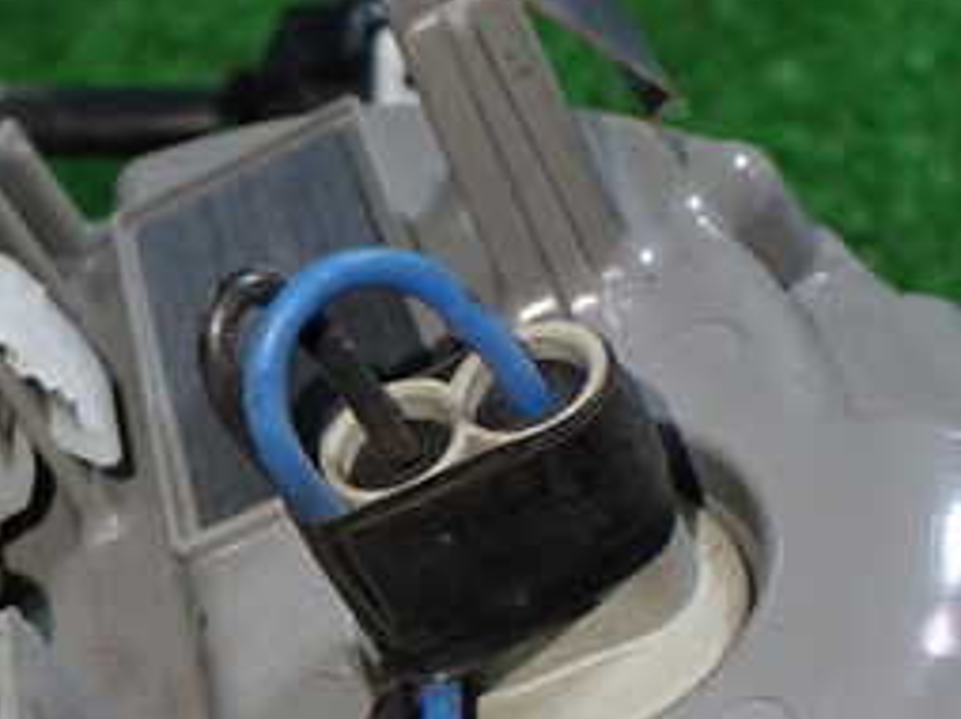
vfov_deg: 20.6
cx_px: -19
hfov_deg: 25.9
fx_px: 1969
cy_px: 518
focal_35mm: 71
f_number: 2.3
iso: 400
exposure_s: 1/125
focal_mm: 5.4
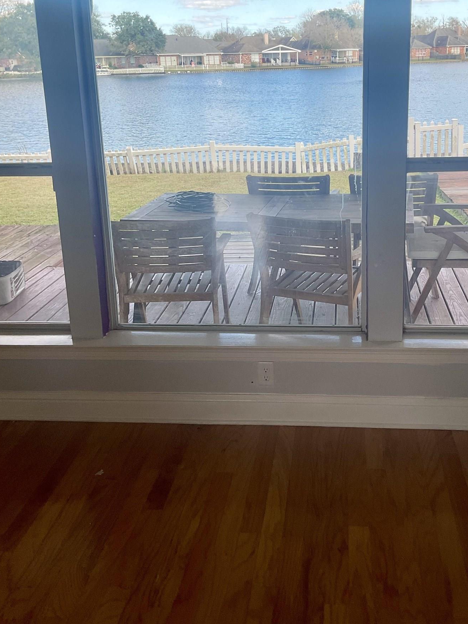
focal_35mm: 38
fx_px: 685
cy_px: 226
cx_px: 274
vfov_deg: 48.4
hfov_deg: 37.6
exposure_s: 1/283
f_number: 1.8
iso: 16
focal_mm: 3
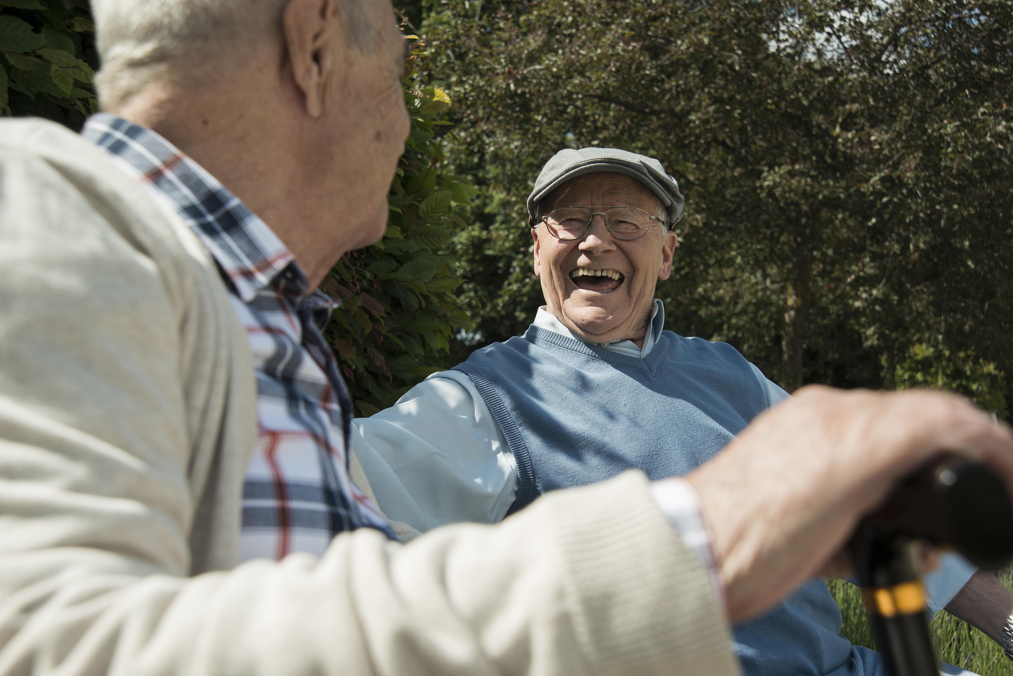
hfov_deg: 46.4
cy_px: 338
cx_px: 506
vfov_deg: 31.9
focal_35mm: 42
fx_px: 1182
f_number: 6.3
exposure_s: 1/400
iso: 100
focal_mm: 42
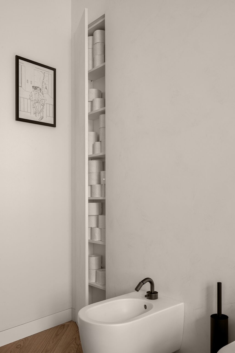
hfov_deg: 40.5
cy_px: 176
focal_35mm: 32
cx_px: 118
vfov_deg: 58.0
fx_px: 319
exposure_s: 1/4
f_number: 13
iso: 200
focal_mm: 32.5
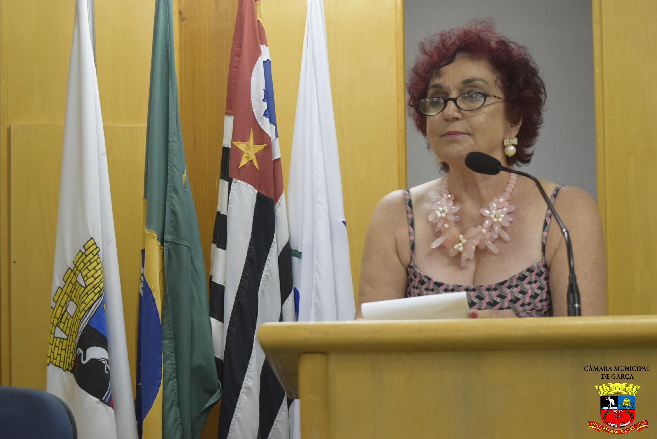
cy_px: 220
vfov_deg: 19.8
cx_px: 328
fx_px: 1260
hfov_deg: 29.2
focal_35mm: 69
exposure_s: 1/160
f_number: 5
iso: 2200
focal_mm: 46
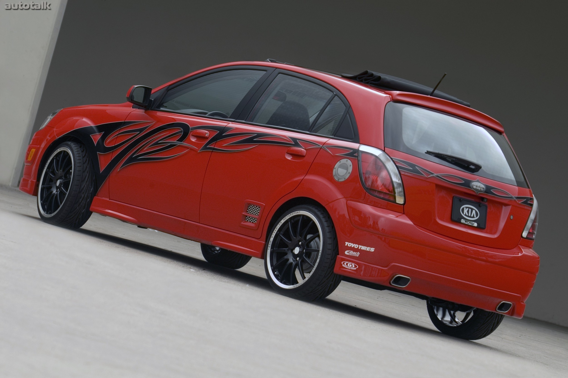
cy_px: 189
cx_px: 284
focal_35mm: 180
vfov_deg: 7.6
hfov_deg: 11.4
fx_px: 2838
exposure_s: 1/50
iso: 200
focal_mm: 120
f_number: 5
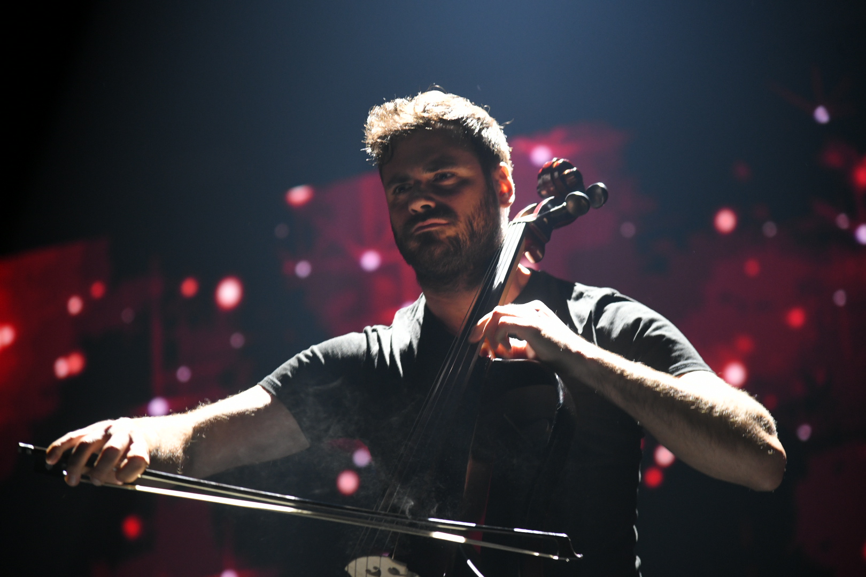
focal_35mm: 120
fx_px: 2886
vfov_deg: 11.4
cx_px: 433
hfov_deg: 17.1
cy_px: 288
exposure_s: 1/160
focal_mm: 120
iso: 1600
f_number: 4
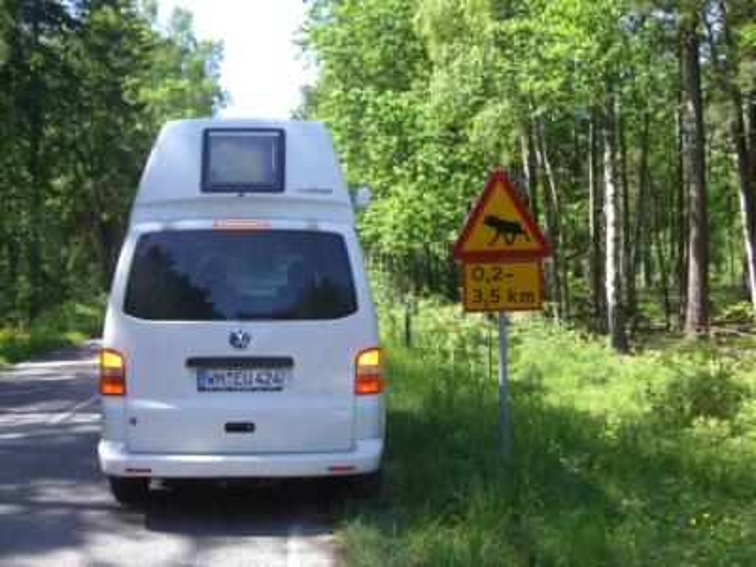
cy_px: 284
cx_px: 378
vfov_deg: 30.9
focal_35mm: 47
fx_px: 1026
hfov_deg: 40.4
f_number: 3
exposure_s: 1/250
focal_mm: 7.6
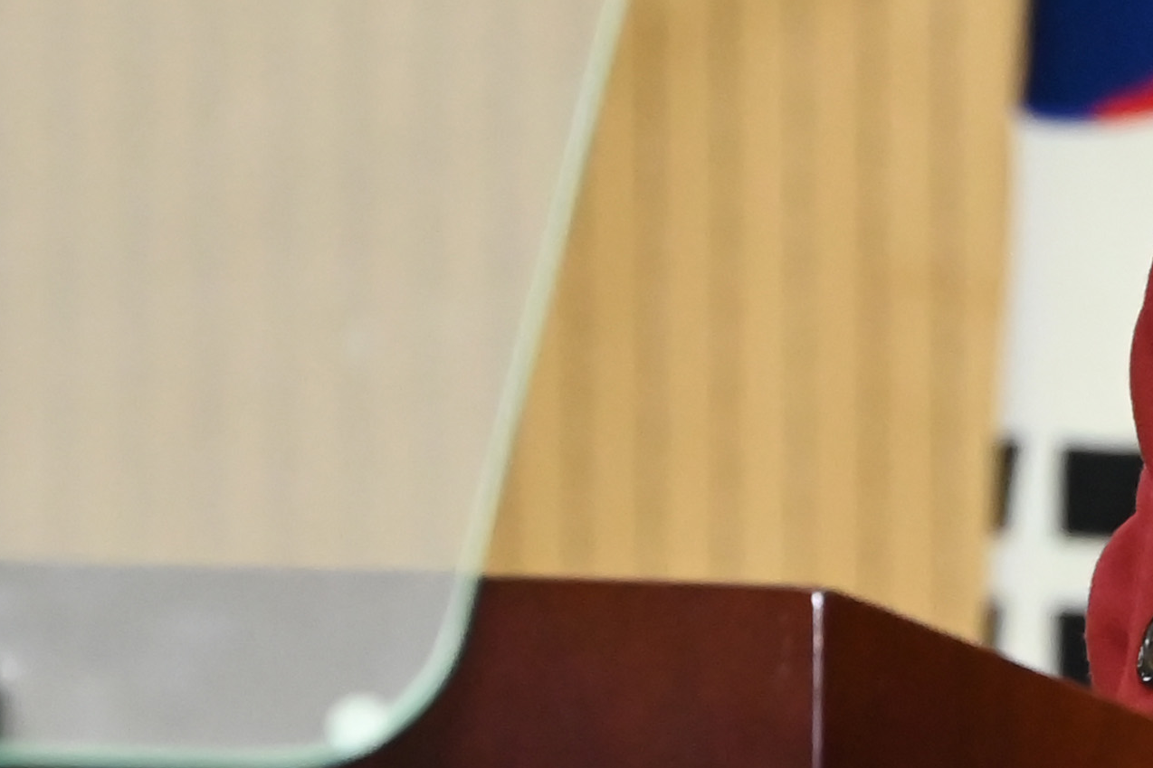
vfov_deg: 1.6
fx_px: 27987
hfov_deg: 2.4
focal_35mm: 874
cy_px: -102
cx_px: 1159
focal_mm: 200
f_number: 7.1
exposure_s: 1/250
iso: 8000
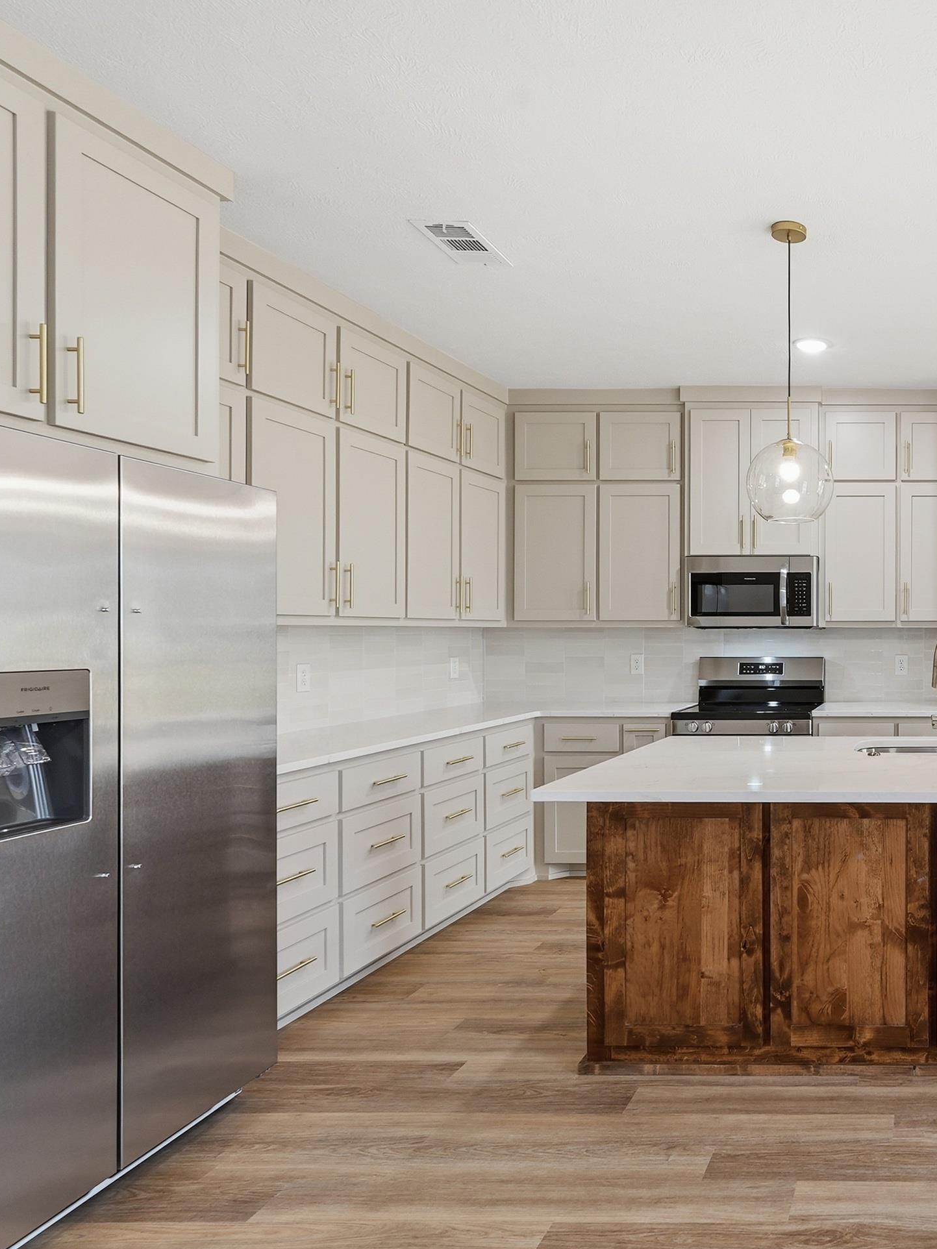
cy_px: 626
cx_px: 928
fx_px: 866
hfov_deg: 47.6
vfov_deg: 71.6
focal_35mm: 24
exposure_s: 1/30
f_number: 9
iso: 250
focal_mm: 16
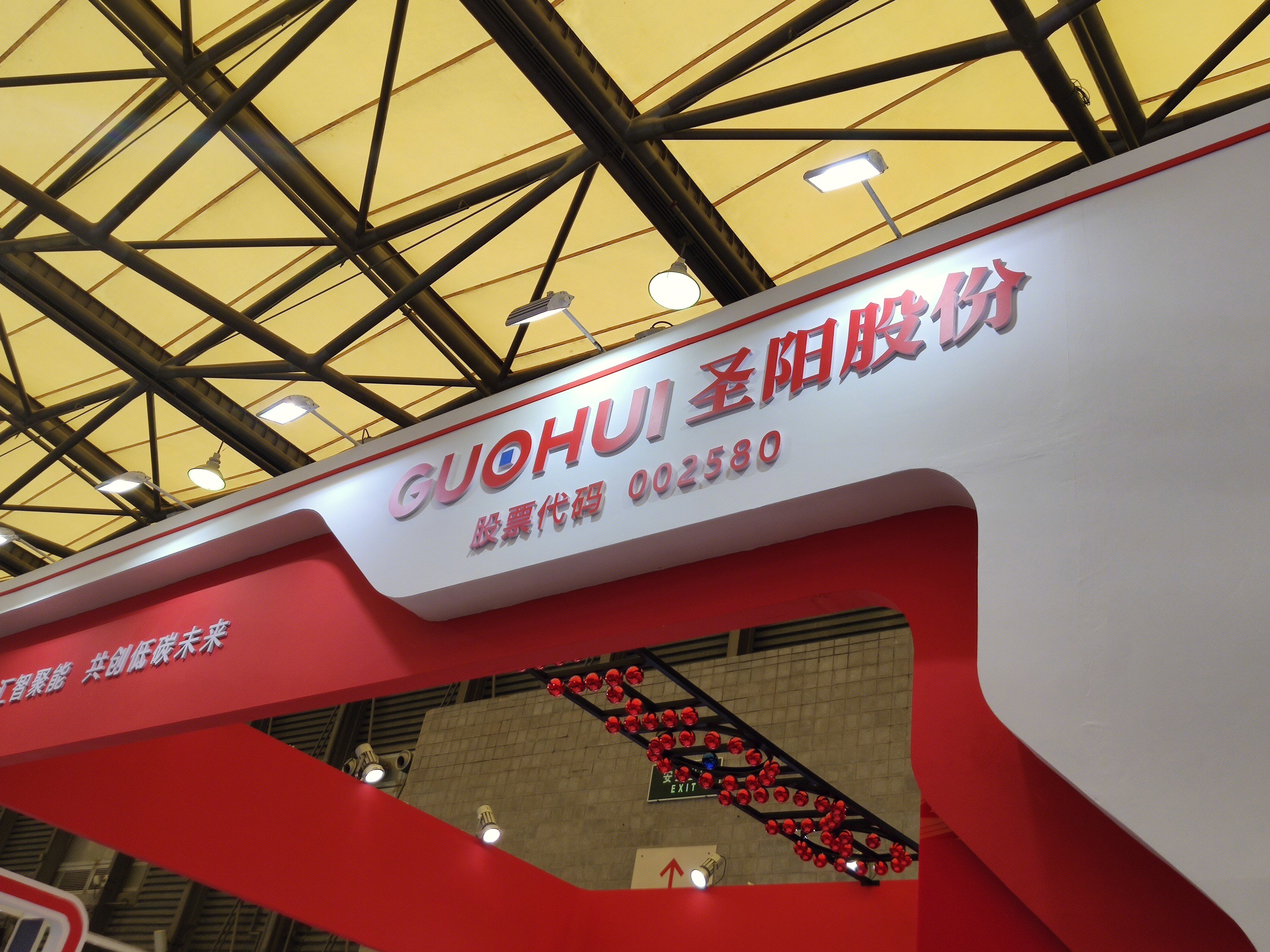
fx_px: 1137
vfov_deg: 45.4
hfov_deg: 58.4
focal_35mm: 31
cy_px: 476
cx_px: 635
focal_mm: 4.75
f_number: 1.75
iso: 112
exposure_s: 1/204
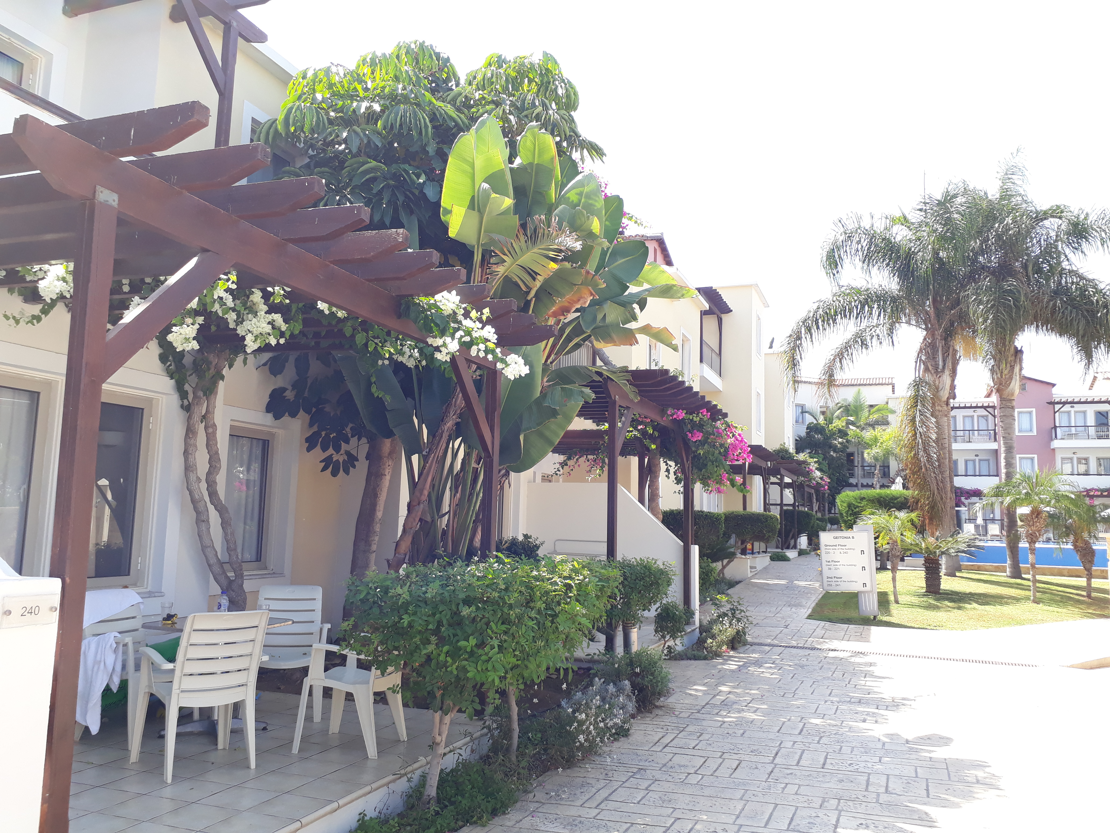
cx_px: 555
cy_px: 416
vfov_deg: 51.4
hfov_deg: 65.3
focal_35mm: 27
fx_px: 866
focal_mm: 3.6
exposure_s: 1/364
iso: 40
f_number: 1.9
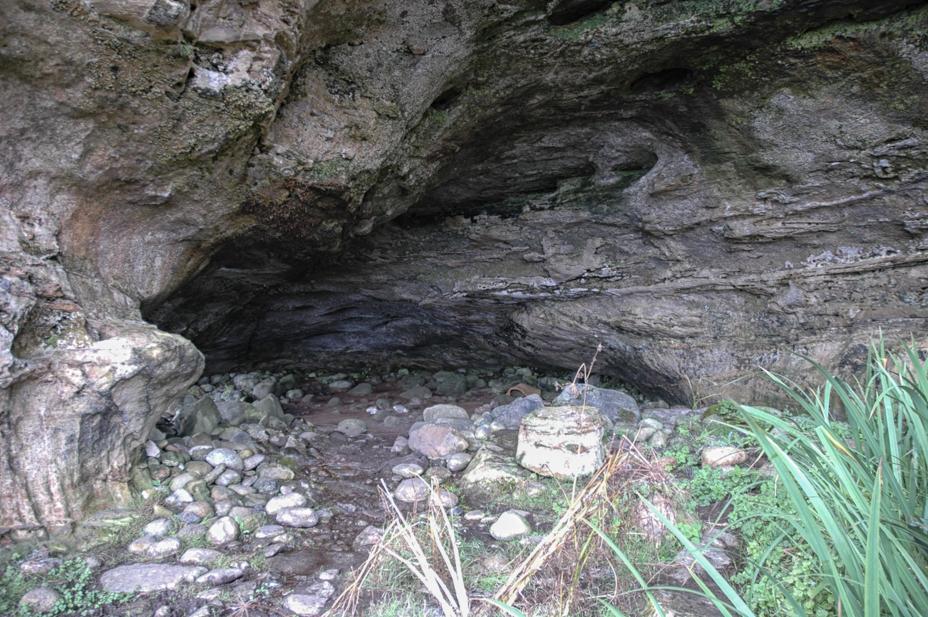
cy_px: 308
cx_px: 464
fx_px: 695
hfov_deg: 67.4
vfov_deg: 47.9
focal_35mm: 27
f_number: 3.5
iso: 200
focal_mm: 18
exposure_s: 1/40
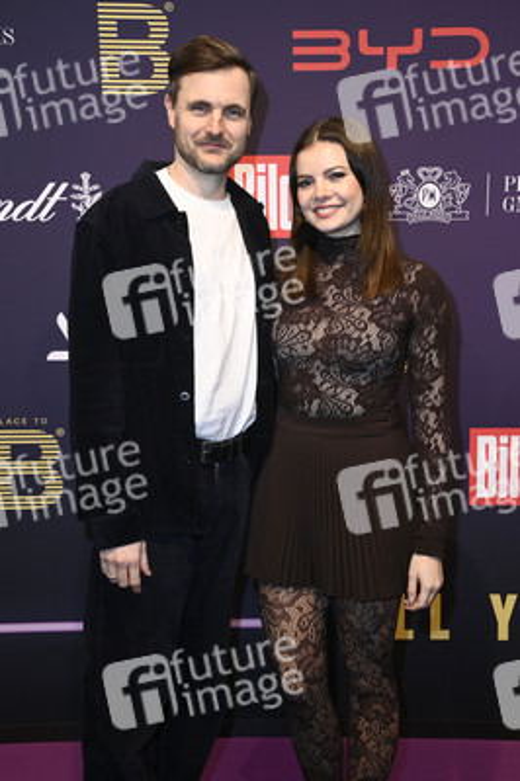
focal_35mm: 50
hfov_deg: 26.9
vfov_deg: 39.6
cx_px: 260
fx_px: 1085
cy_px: 390
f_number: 6.3
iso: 500
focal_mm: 50
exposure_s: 1/250
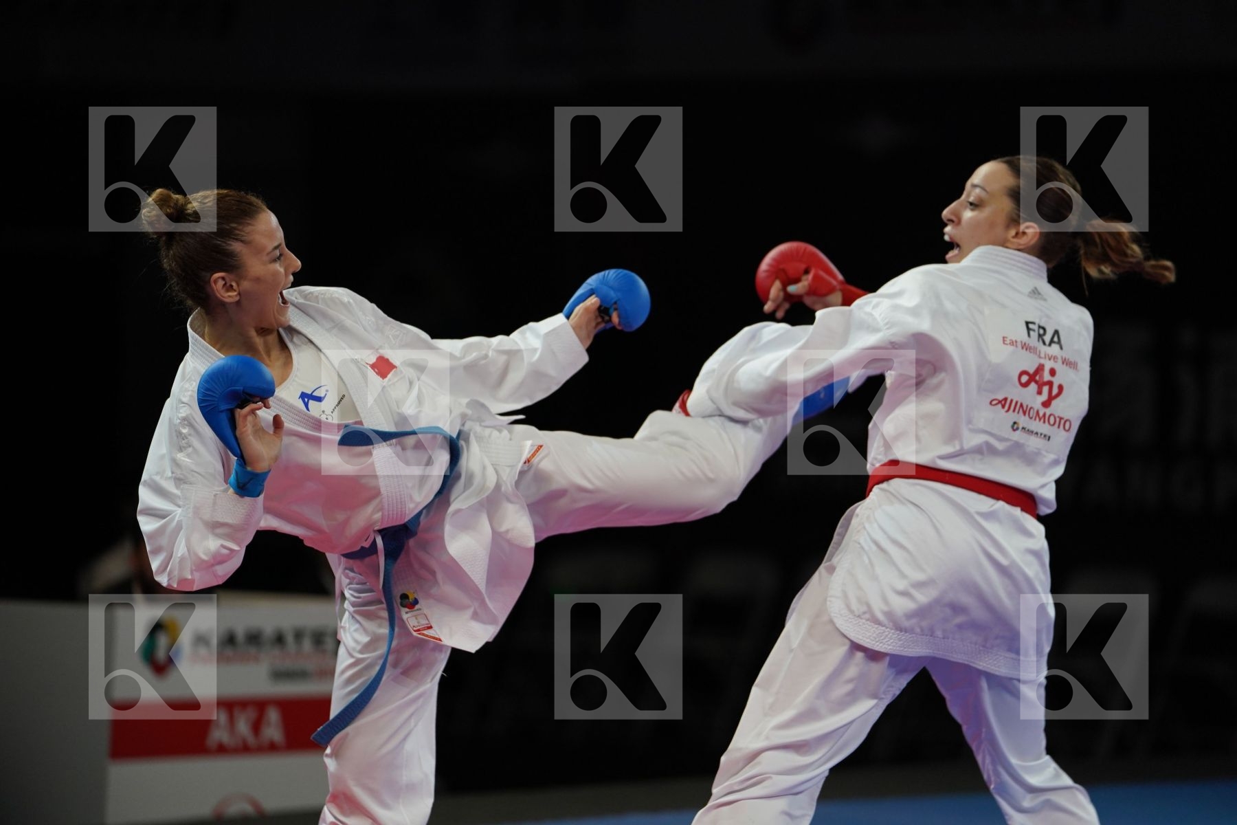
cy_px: 412
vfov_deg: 6.9
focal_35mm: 198
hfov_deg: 10.4
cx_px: 618
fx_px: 6803
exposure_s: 1/1000
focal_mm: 198
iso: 1250
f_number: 2.8
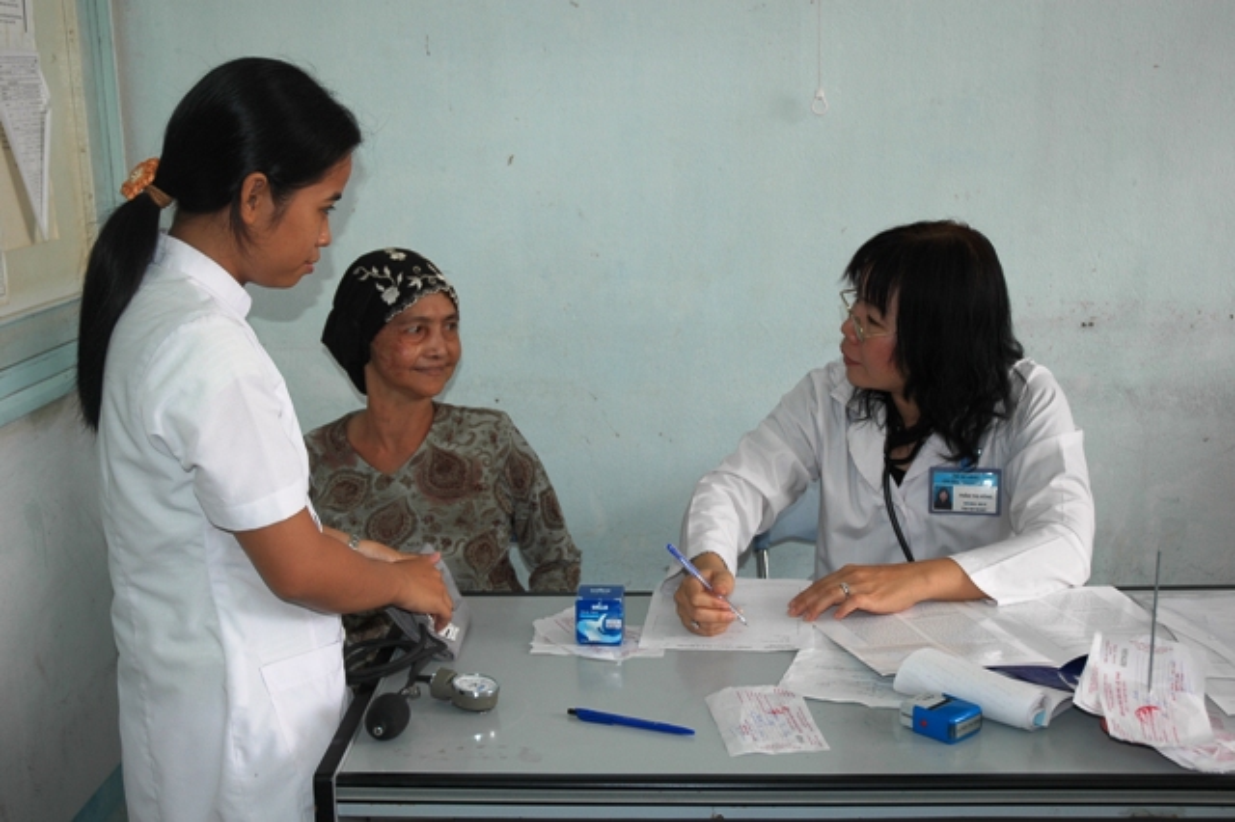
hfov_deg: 42.3
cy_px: 411
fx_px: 1594
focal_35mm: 46
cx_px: 618
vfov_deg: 28.9
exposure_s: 1/80
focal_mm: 31
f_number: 4
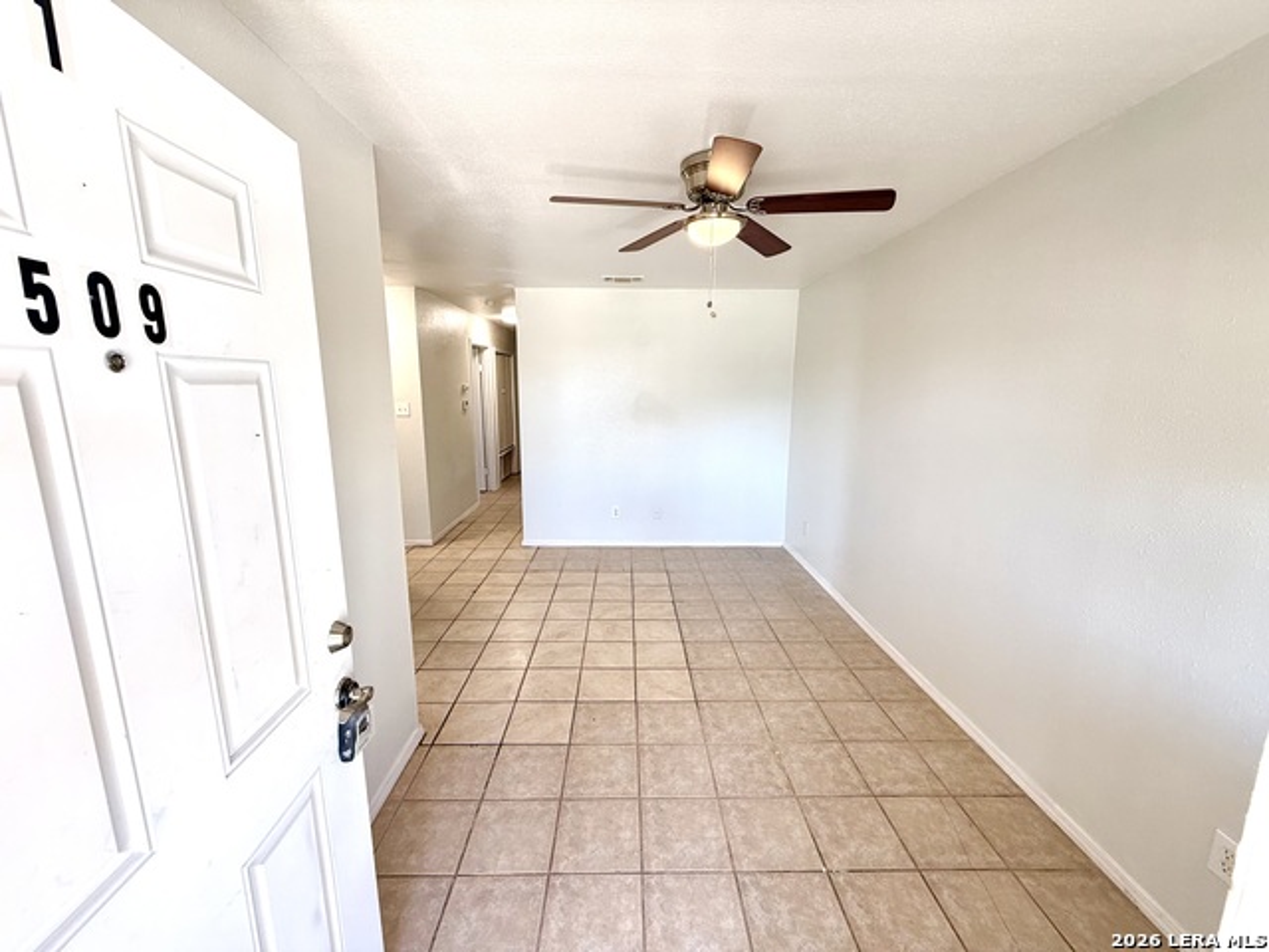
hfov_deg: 102.1
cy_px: 476
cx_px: 634
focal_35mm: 14
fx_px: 513
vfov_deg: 85.7
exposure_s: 1/120
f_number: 2.2
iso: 125
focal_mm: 2.22
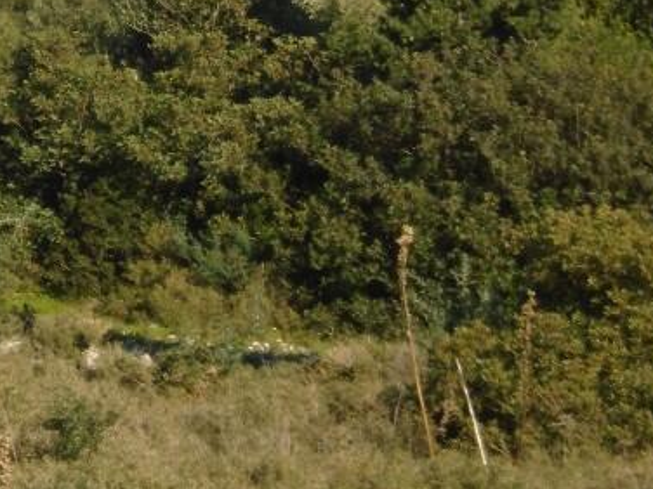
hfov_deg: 5.6
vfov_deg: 4.2
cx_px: -127
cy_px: -116
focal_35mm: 354
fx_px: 6678
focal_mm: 23
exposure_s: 1/250
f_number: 6.4
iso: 100
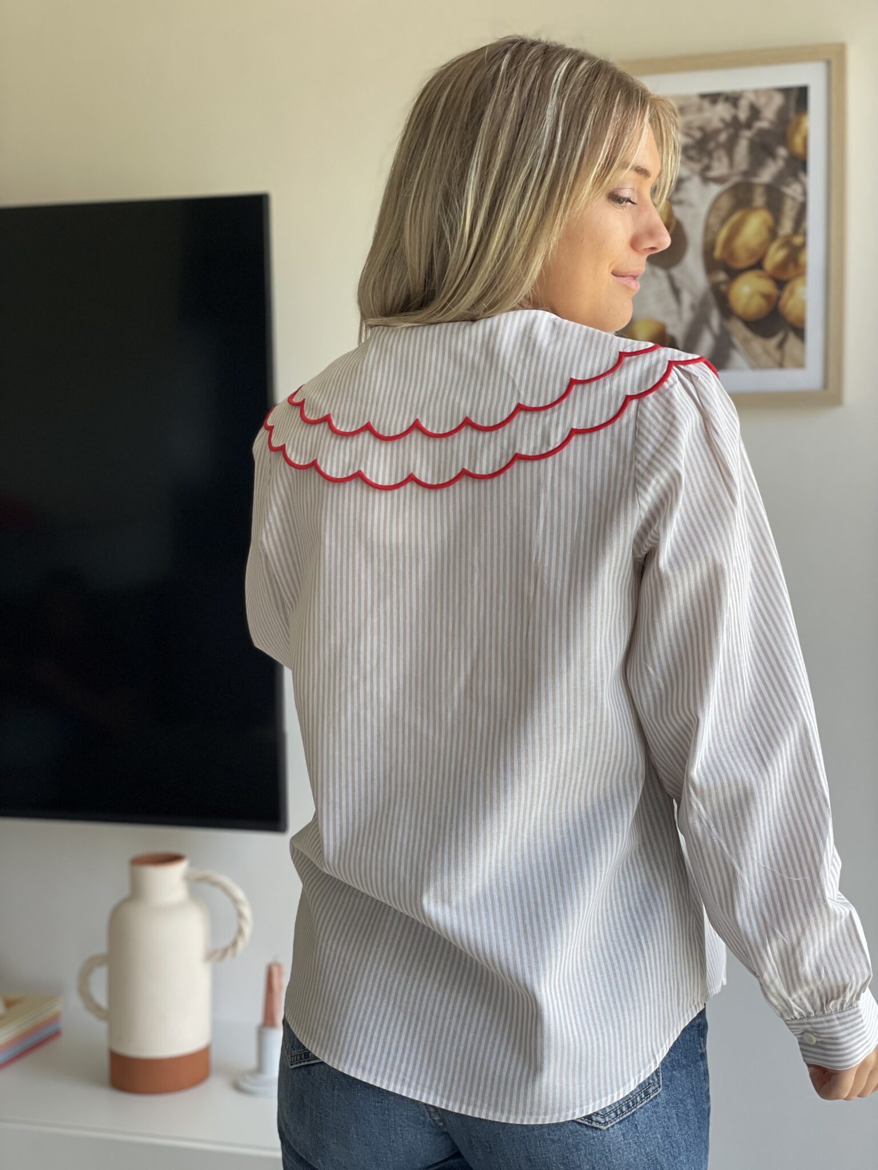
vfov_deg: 36.8
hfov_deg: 28.0
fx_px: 1759
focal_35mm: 52
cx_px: 439
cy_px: 585
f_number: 2
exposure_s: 1/122
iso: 64
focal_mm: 6
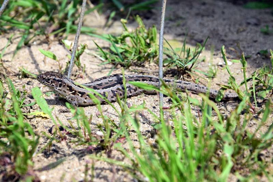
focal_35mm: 158
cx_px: 136
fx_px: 1195
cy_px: 91
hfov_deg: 13.0
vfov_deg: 8.7
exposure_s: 1/400
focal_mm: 105
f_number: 11
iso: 400
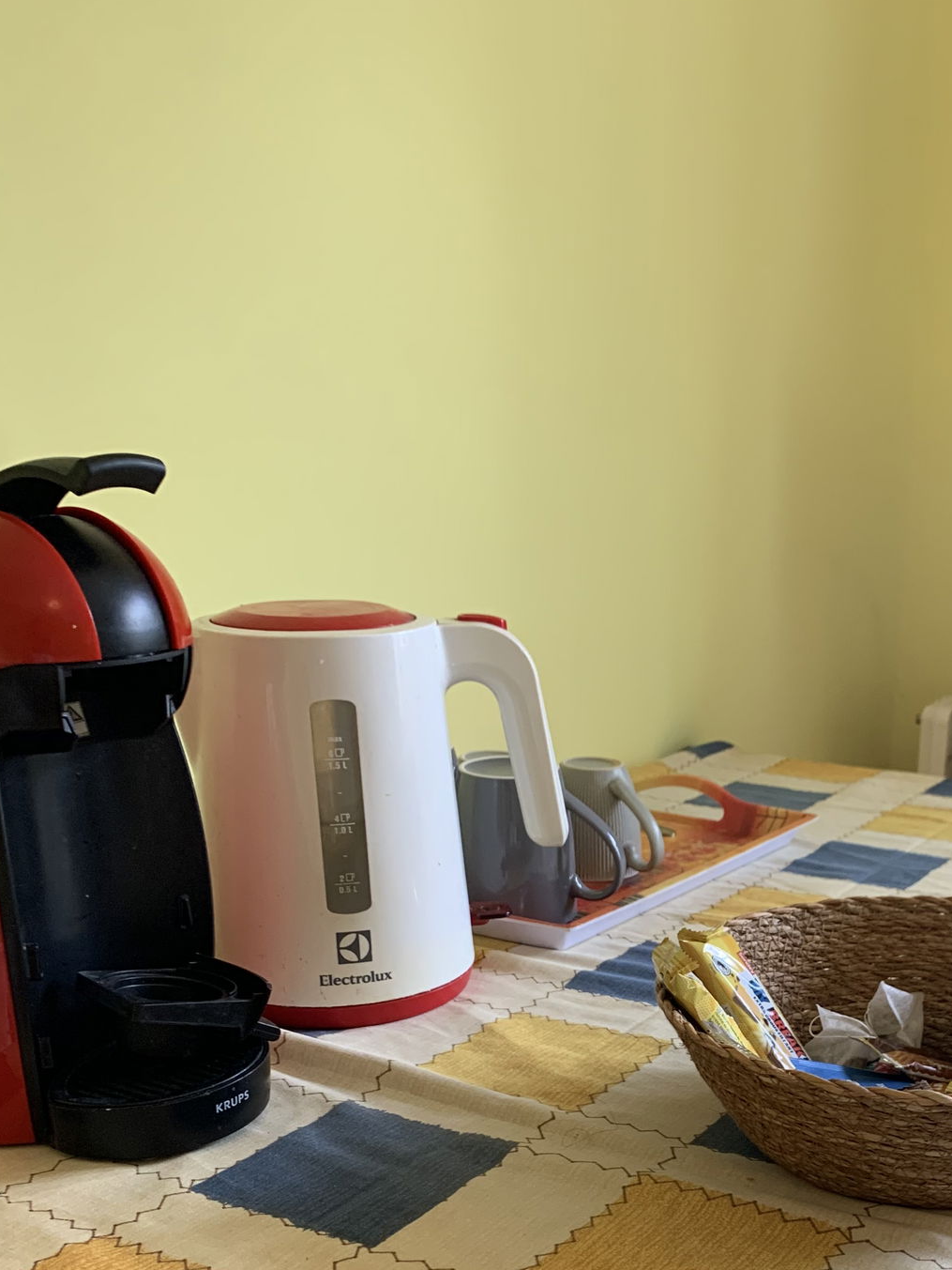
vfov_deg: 44.0
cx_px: 739
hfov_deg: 34.2
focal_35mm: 41
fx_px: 1503
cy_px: 979
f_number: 1.8
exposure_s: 1/60
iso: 100
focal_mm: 4.25
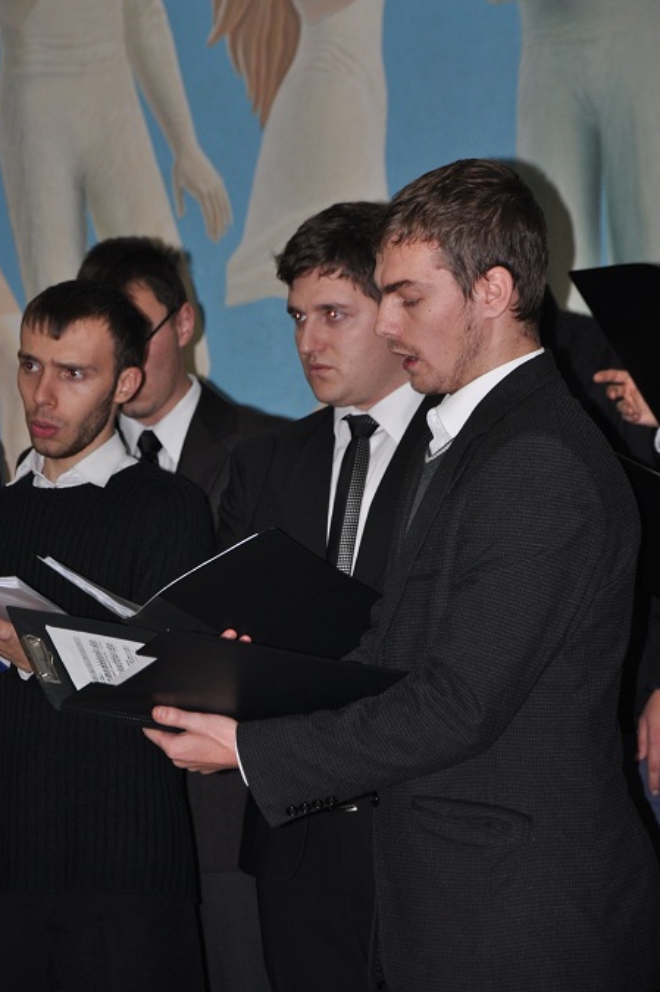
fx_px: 4835
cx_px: 303
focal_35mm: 176
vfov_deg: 11.7
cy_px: 453
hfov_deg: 7.8
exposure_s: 1/60
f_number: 5.6
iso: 500
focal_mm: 105
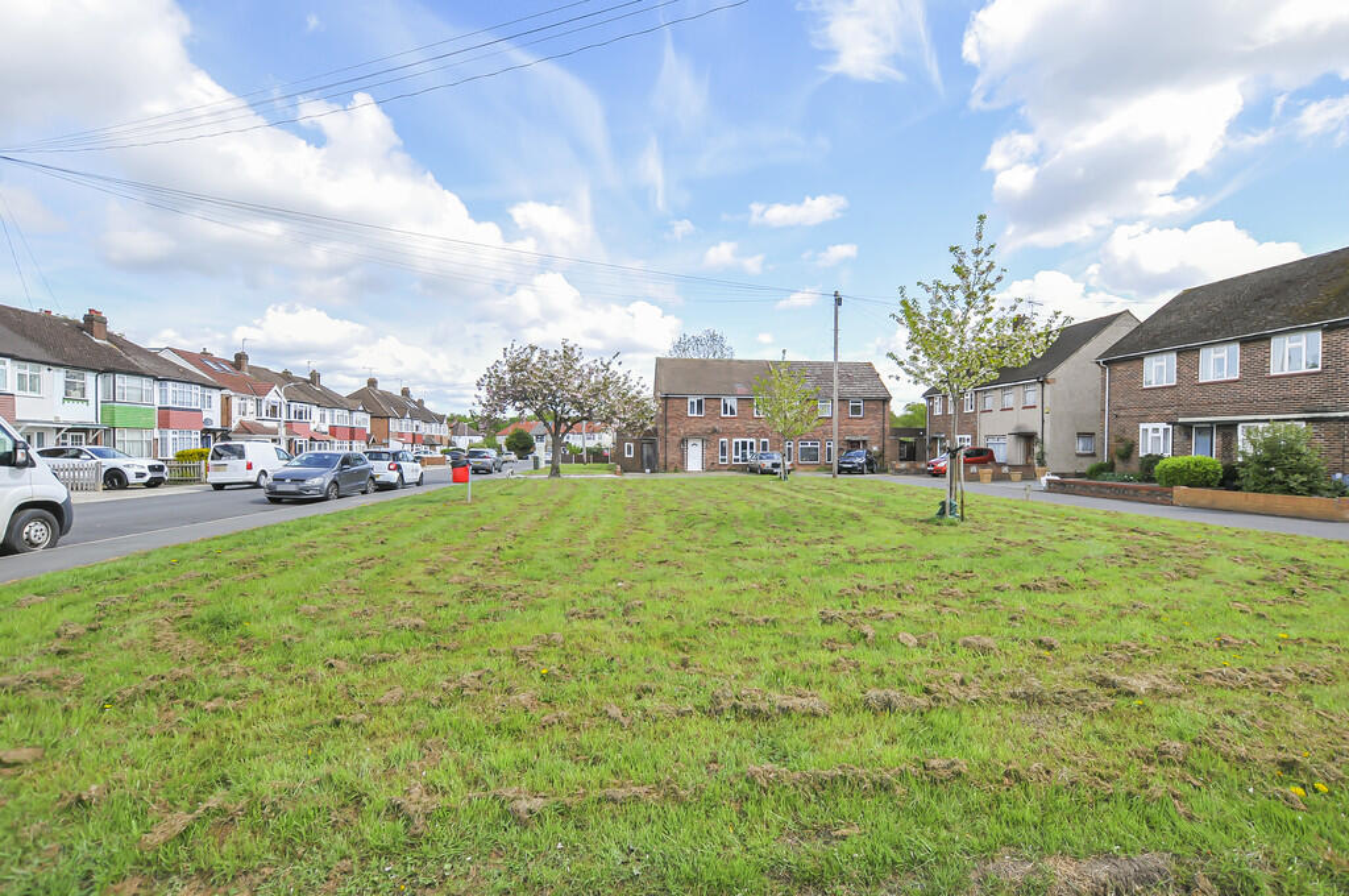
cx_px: 674
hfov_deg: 100.5
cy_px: 448
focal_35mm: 15
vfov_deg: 77.2
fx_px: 561
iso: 200
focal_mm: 10
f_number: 5.6
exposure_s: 1/400
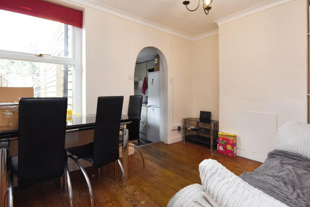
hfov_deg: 89.8
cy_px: 93
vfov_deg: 67.2
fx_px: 155
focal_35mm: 18
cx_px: 169
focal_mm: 10
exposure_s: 1/30
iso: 800
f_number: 8
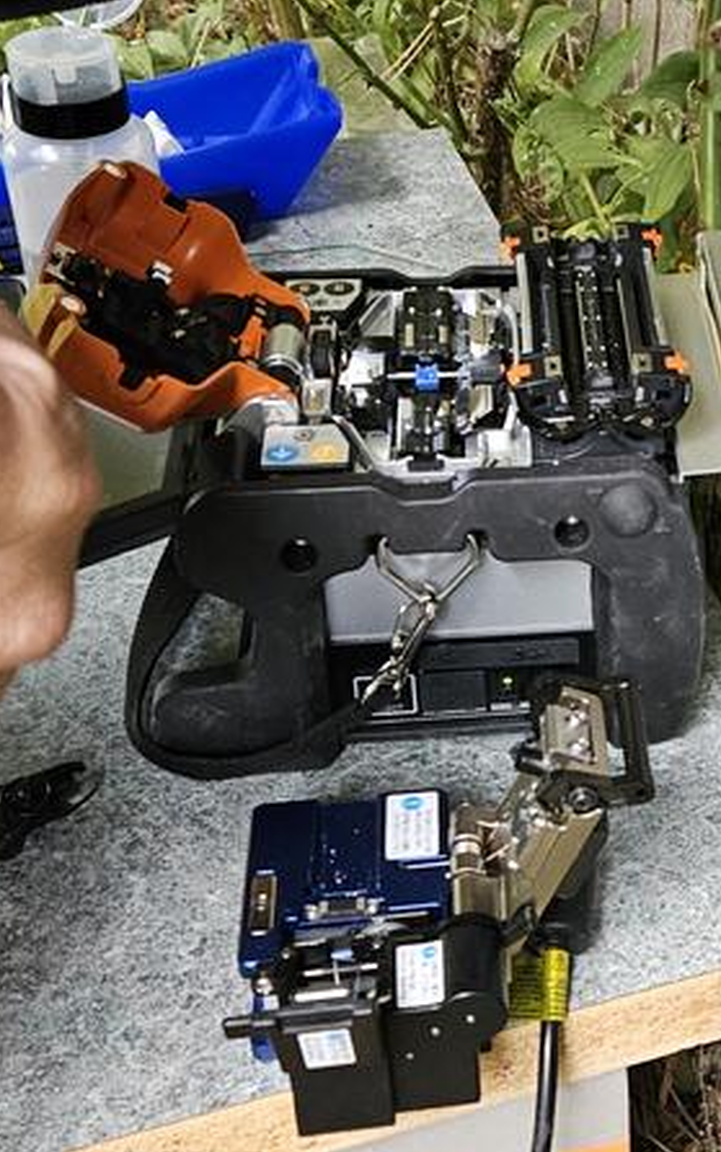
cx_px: 848
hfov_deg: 19.5
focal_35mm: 63
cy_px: 493
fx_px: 1979
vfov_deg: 32.4
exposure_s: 1/100
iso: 400
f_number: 1.8
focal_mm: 5.4
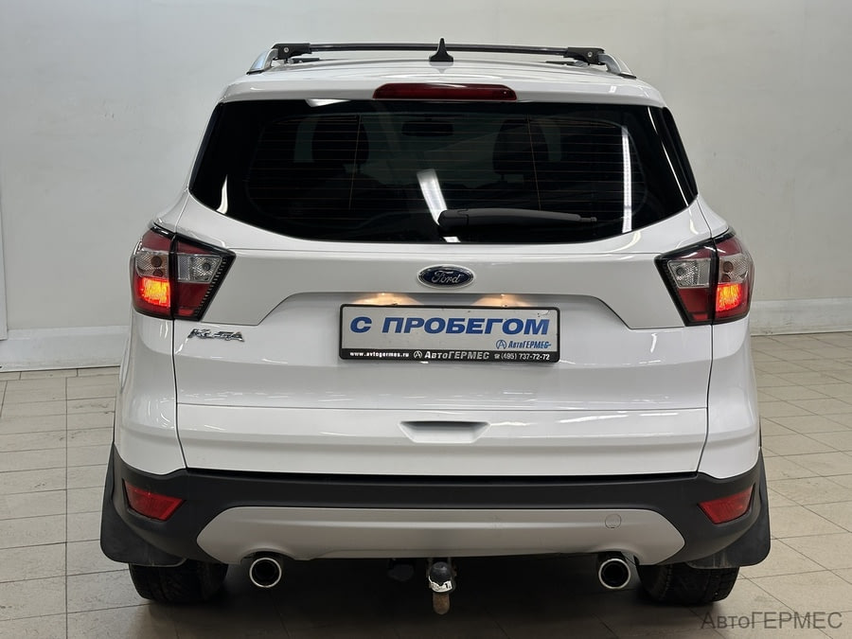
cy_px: 320
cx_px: 426
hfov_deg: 39.7
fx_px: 1181
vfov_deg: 30.3
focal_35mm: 48
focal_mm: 6.86
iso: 50
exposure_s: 1/55
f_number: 1.78
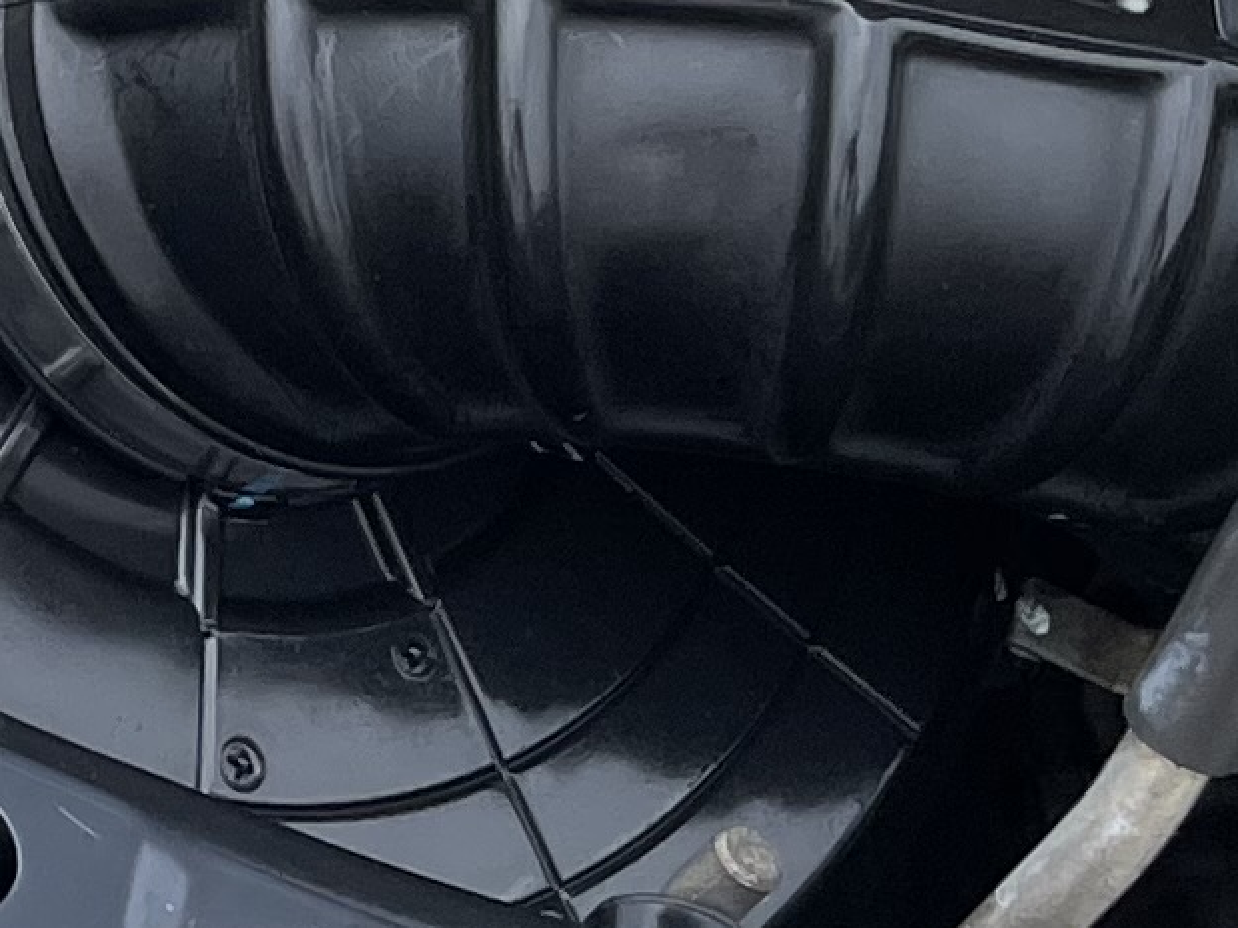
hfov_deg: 10.8
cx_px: -1088
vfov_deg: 8.5
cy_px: -593
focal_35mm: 169
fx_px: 6044
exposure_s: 1/3559
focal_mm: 5.1
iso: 32
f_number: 1.6
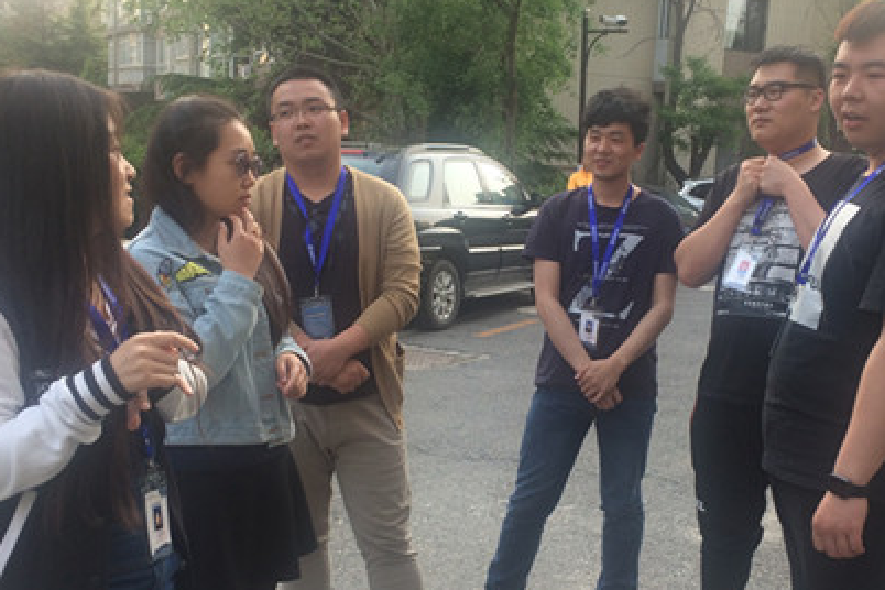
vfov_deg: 29.8
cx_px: 509
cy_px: 326
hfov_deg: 43.5
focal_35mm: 45
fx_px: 1106
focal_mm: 4.15
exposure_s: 1/161
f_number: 2.2
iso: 32
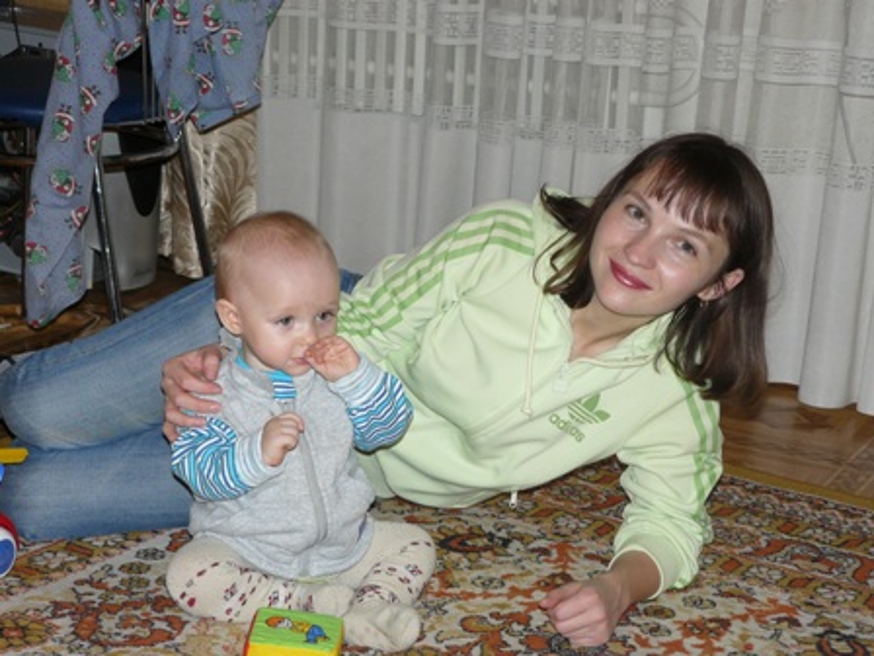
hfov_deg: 24.4
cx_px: 437
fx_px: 2020
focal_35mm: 80
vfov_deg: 18.4
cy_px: 328
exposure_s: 1/30
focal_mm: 13.4
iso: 125
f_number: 3.2
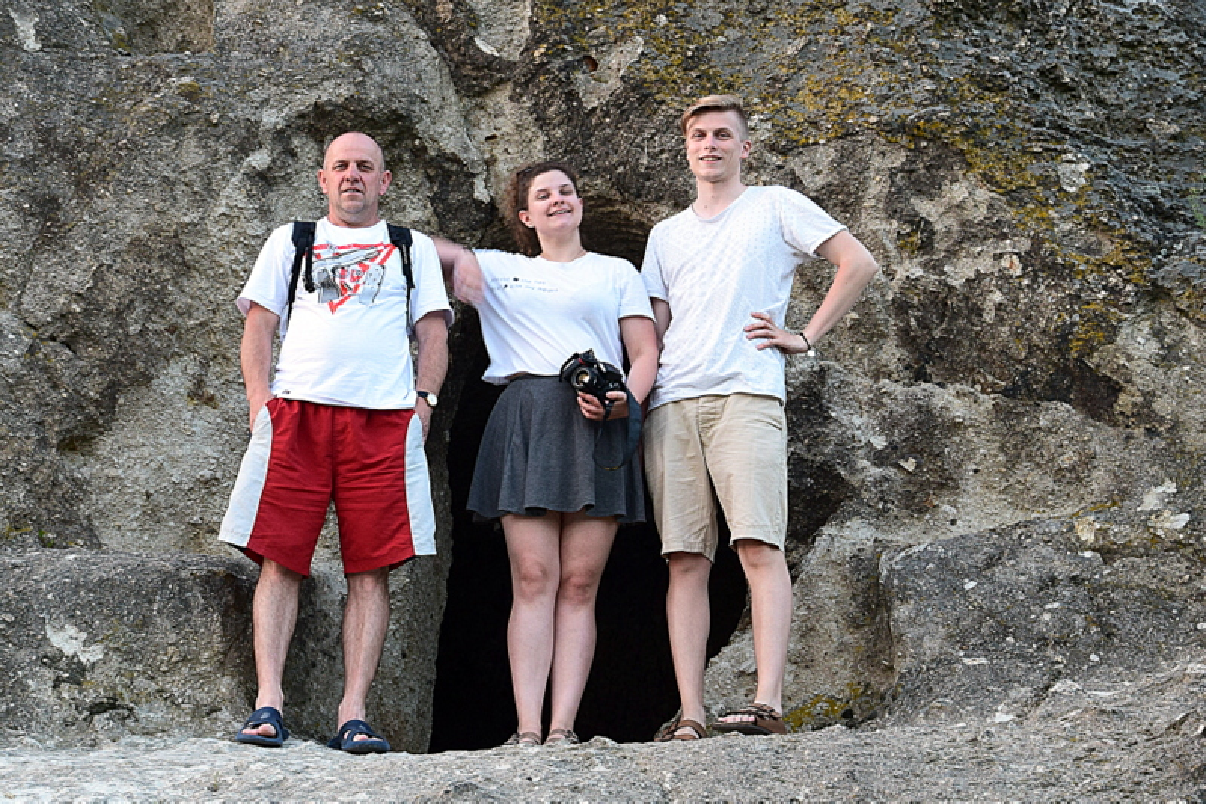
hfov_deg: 27.0
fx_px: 2512
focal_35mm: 75
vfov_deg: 18.2
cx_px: 603
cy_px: 402
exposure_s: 1/30
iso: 400
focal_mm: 50
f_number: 7.1
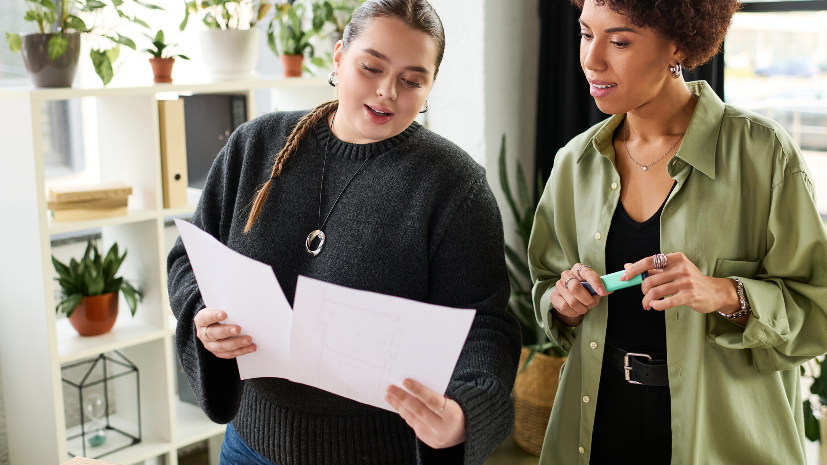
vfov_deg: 28.9
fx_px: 899
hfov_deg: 49.3
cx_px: 457
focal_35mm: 41
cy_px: 186
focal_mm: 35
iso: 400
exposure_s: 1/200
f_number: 2.8
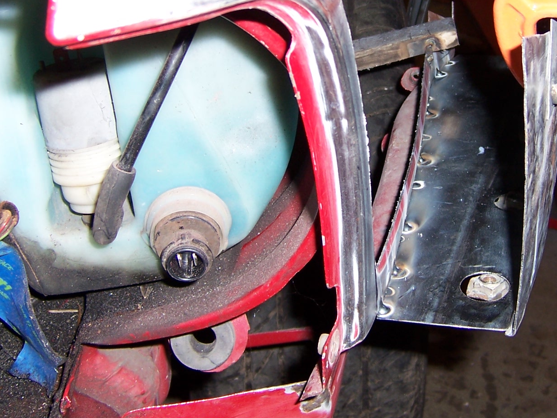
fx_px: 885
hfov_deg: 34.8
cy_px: 96
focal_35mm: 55
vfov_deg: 26.2
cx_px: 325
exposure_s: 1/60
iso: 80
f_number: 2.8
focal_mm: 5.5
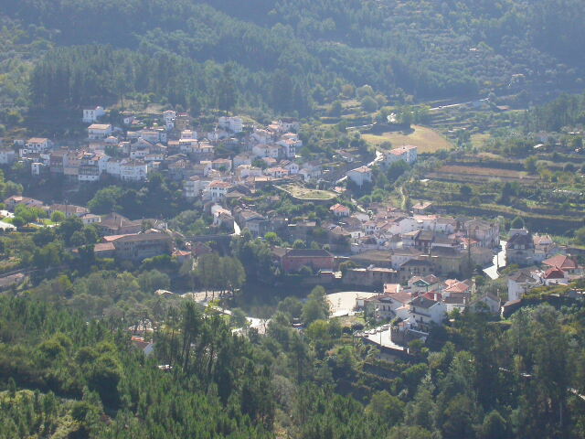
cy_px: 220
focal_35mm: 114
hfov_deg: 17.3
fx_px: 1927
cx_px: 292
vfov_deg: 13.0
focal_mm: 23.7
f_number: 6.8
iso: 100
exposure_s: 1/206
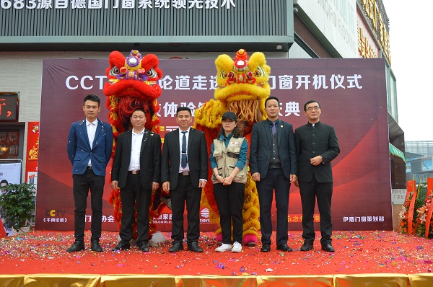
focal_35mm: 33
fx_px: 396
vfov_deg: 39.8
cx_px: 216
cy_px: 144
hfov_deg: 57.3
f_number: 5.6
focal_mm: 22
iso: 200
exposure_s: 1/200
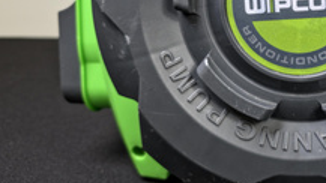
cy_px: -2
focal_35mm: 52
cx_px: 300
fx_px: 449
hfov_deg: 37.0
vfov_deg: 22.2
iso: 160
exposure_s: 1/100
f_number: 1.7
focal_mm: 6.3
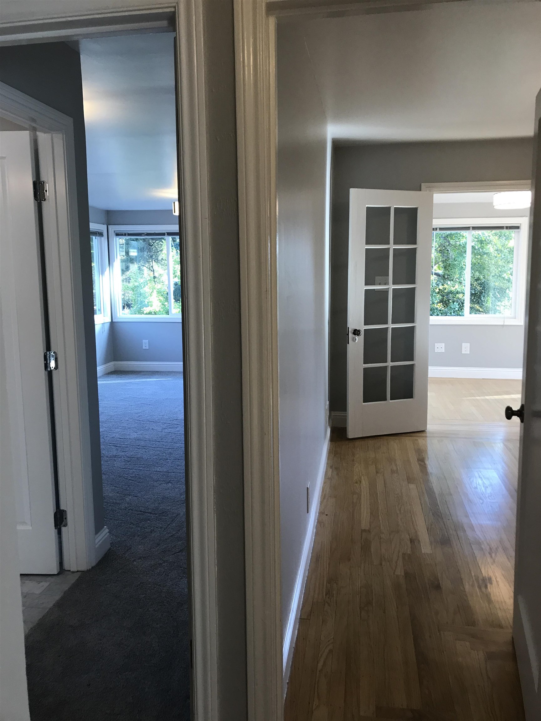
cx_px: 270
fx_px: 583
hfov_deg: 49.7
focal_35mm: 28
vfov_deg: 63.4
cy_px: 360
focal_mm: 3.99
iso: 20
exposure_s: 1/40
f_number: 1.8
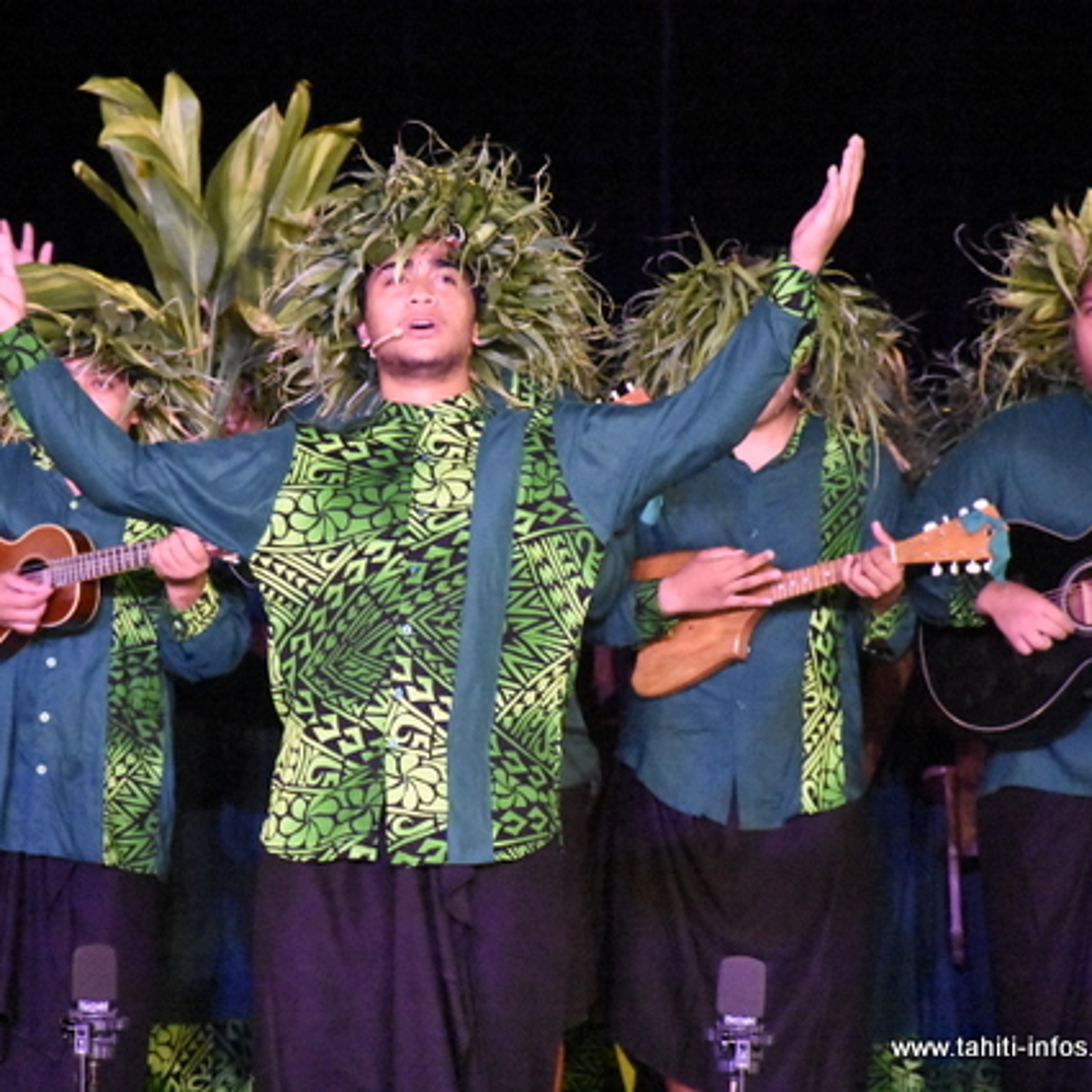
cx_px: 370
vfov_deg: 6.5
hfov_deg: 6.5
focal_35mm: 269
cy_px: 547
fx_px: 9601
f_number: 7.1
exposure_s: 1/250
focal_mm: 140
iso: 25600
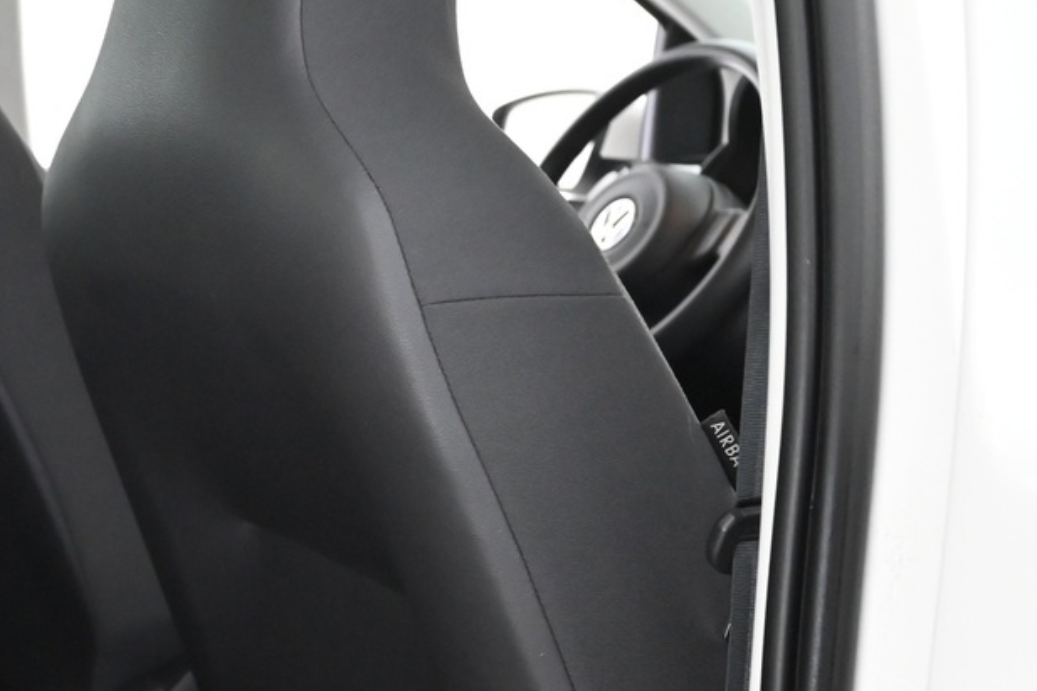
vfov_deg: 21.3
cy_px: 563
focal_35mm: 63
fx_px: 1814
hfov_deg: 28.8
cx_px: -118
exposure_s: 1/60
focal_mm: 24
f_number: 4
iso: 4500
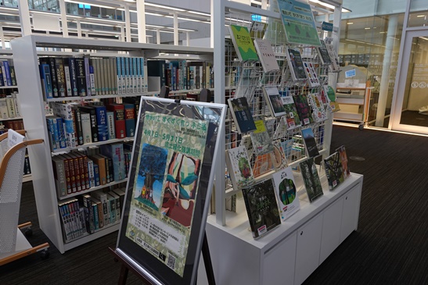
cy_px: 142
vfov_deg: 53.2
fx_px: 285
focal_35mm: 24
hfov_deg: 73.7
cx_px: 214
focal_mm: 8.8
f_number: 5
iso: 320
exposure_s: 1/30
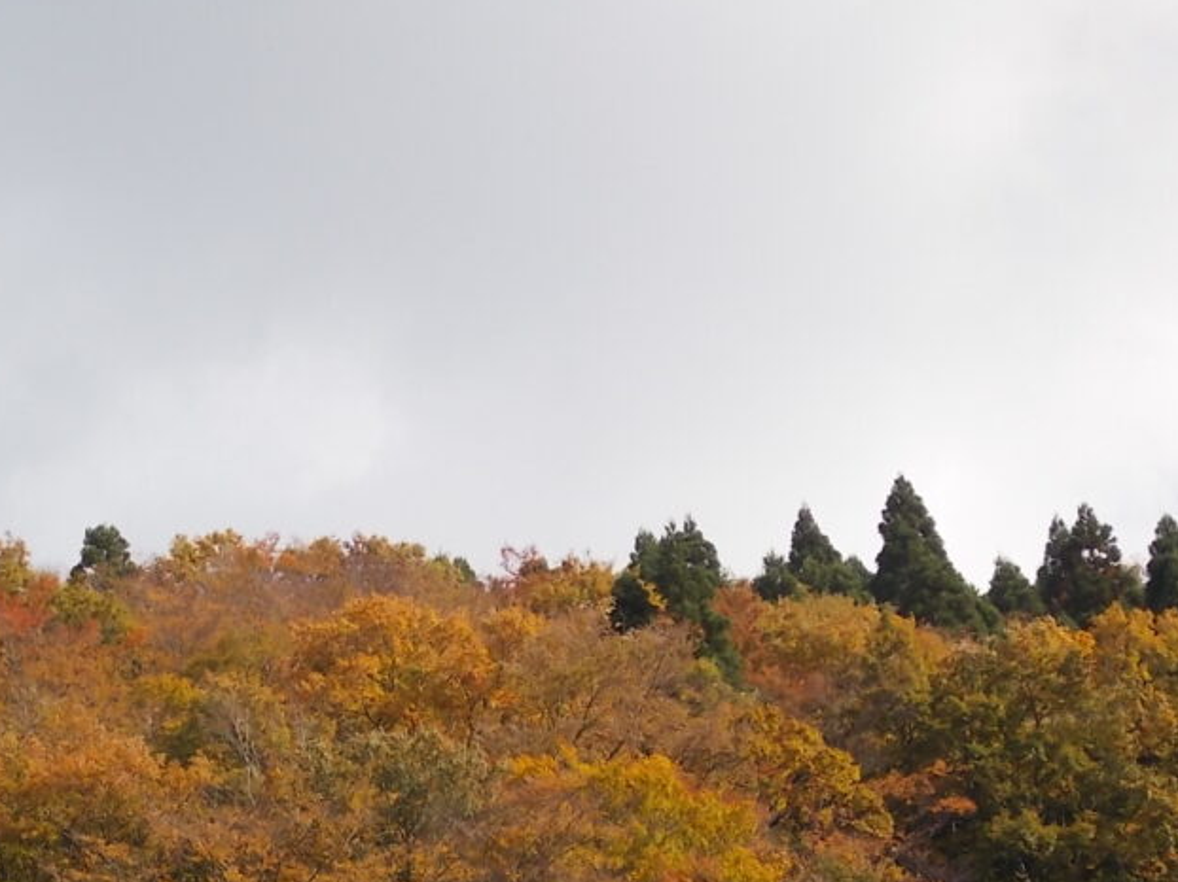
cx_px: 248
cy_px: 702
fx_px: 5545
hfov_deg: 12.1
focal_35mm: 163
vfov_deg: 9.1
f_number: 5.5
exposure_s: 1/250
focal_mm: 17.6
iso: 80
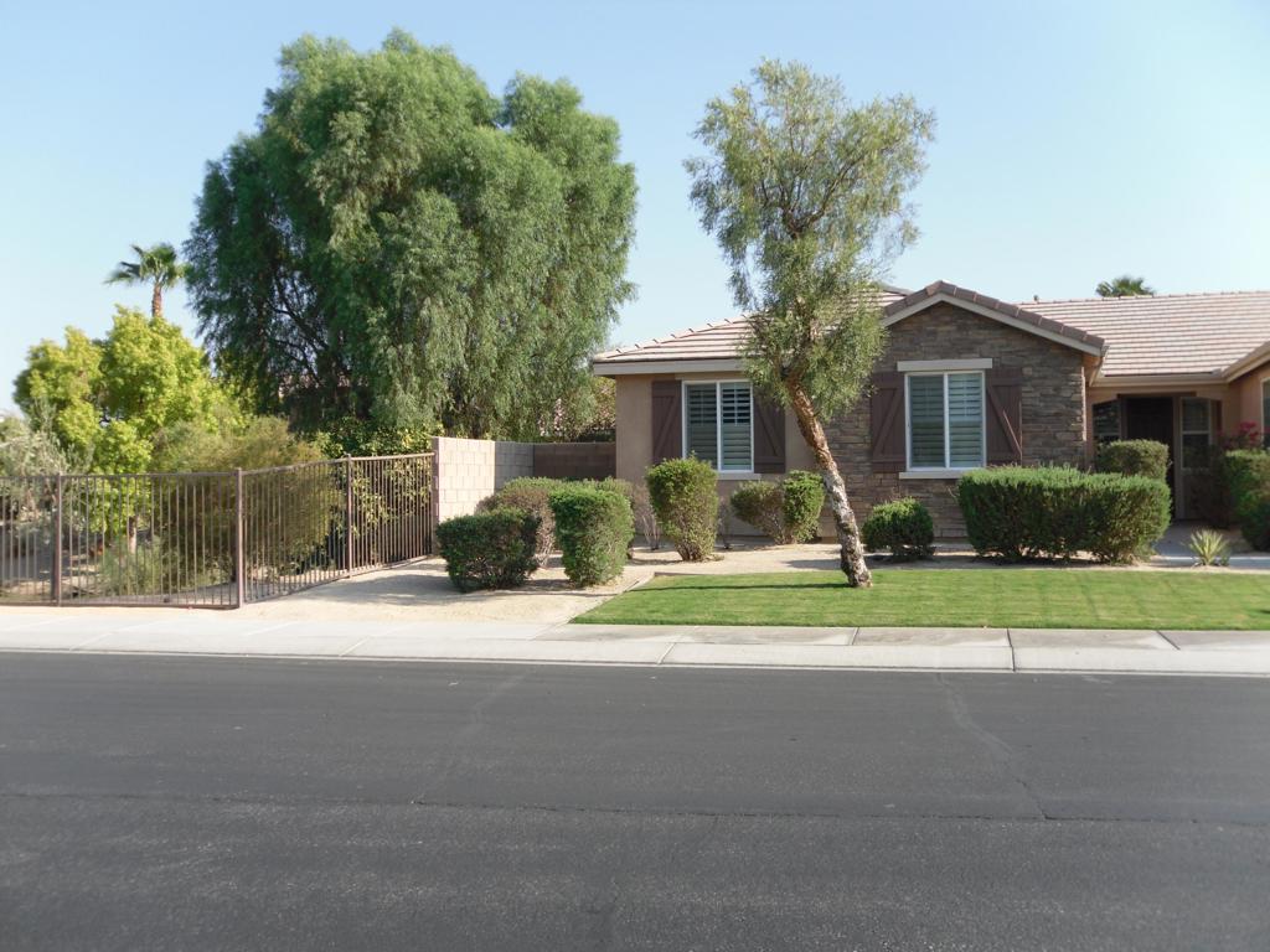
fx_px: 1284
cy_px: 476
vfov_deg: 40.7
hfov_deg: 52.6
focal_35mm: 35
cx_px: 635
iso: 80
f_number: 8.2
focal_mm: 6.3
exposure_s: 1/103
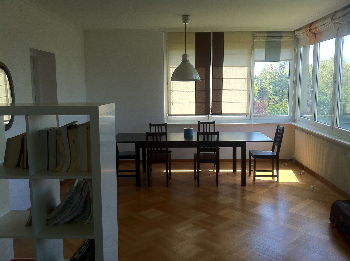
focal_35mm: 35
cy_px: 130
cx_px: 175
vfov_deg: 40.6
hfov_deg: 52.7
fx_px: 353
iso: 80
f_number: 2.8
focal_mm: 3.85
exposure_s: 1/127
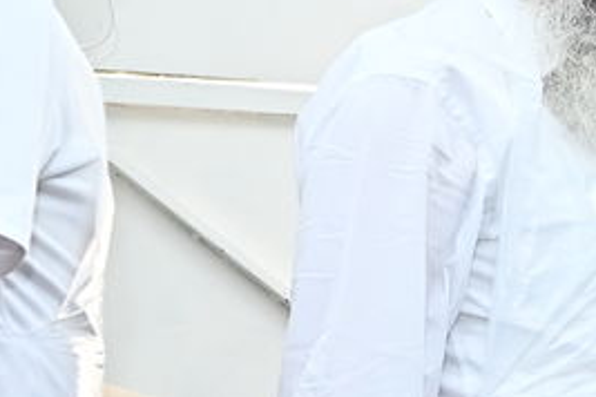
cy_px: 558
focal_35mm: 126
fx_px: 2086
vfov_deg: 10.6
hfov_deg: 13.6
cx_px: 1237
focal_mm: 24
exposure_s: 1/200
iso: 1250
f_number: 5.6
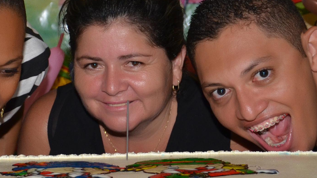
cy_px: 109
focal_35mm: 142
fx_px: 1194
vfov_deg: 8.5
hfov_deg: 15.0
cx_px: 68
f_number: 4.2
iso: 720
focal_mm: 32
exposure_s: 1/60
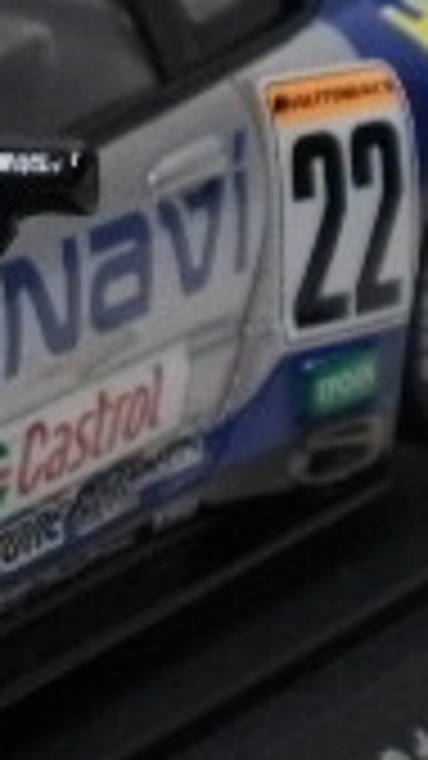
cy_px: 274
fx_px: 3654
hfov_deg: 6.4
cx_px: -559
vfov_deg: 11.9
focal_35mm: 181
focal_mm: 7.7
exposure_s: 1/8
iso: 125
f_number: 4
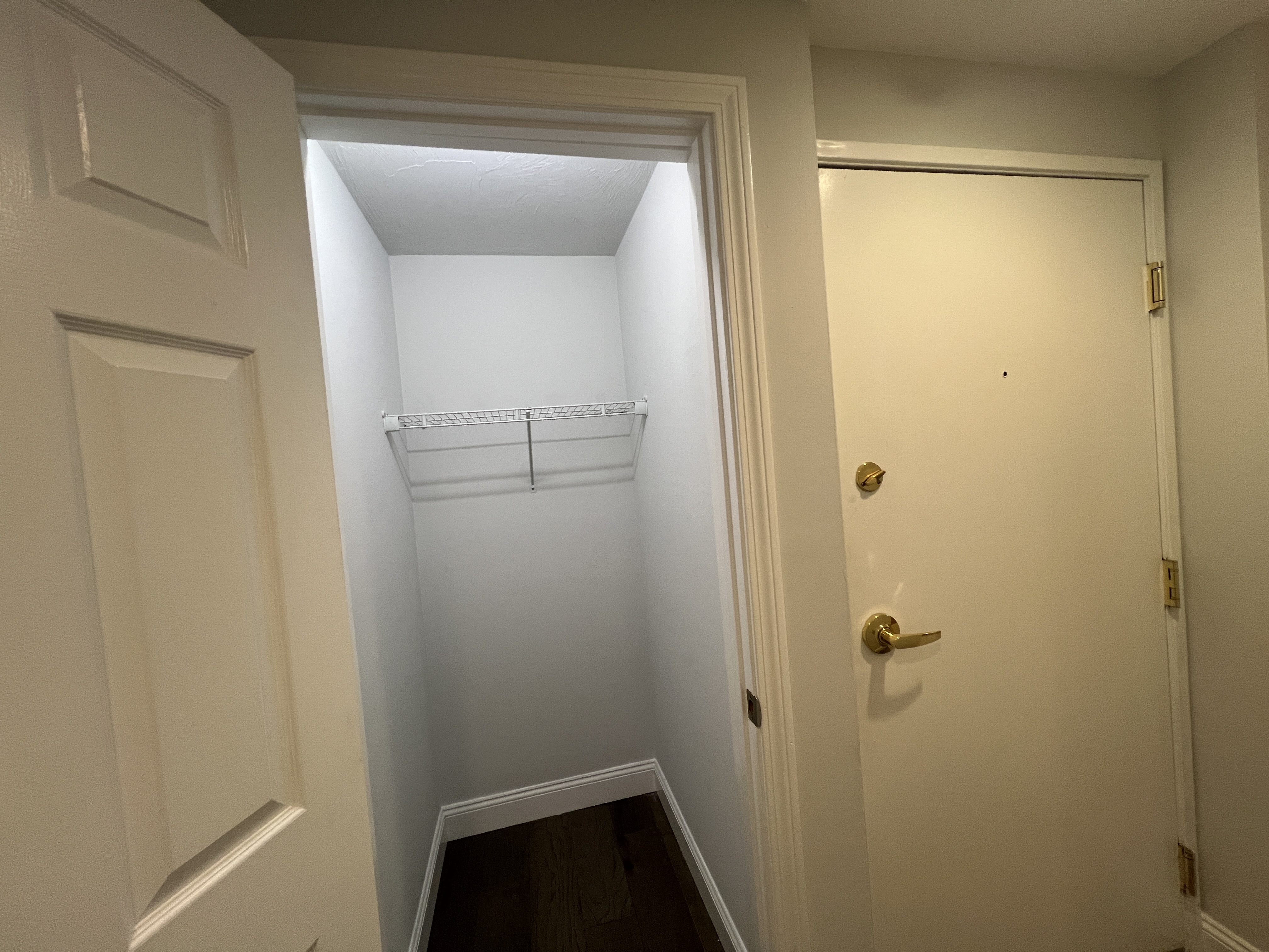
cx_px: 634
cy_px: 476
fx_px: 477
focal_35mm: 13
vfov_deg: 89.9
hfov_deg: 106.2
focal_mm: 1.57
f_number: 1.8
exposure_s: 1/120
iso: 160
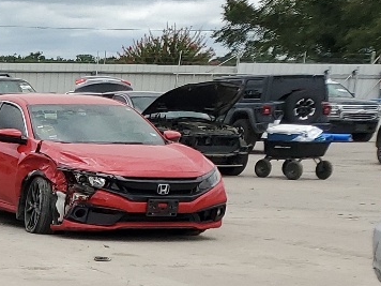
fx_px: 1288
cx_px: -427
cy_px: 391
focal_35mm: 117
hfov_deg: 13.8
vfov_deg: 12.2
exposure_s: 1/3333
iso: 50
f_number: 1.5
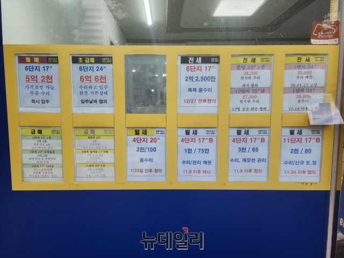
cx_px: 172
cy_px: 129
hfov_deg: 73.9
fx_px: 229
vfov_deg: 58.9
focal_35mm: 23
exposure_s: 1/120
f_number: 1.8
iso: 32
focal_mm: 6.4
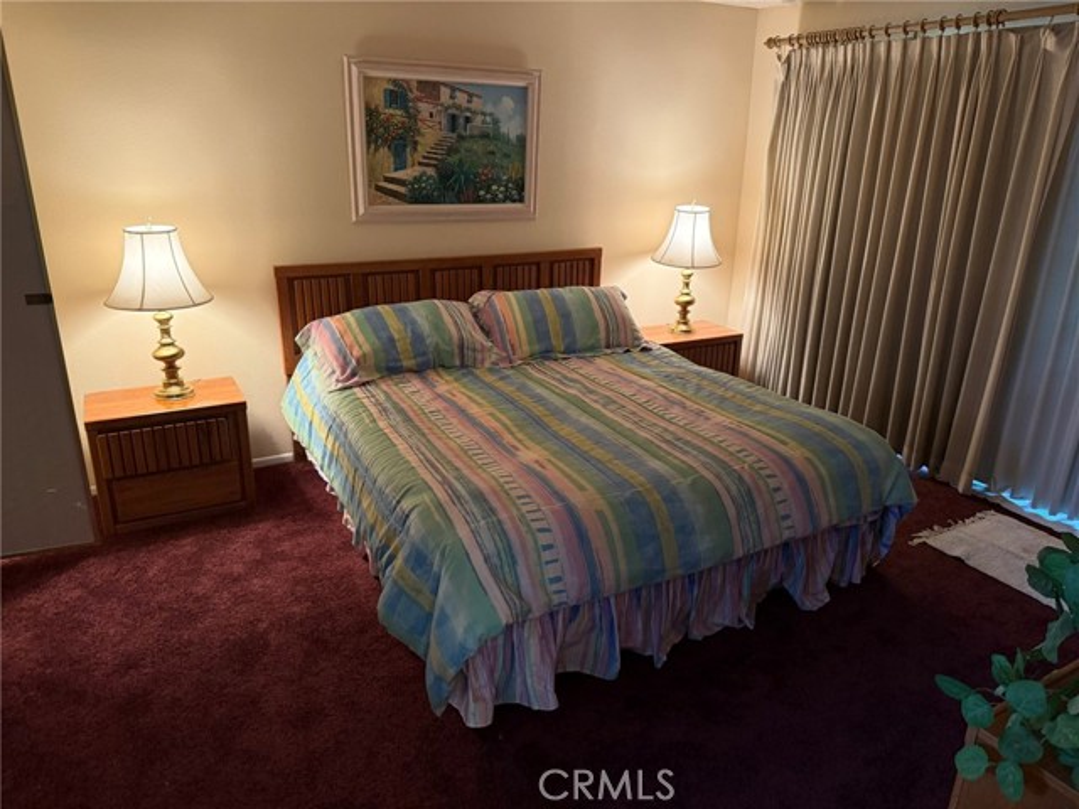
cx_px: 540
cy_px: 404
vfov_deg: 56.8
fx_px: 748
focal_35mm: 24
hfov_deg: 71.6
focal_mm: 6.76
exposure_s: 1/60
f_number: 1.78
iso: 320
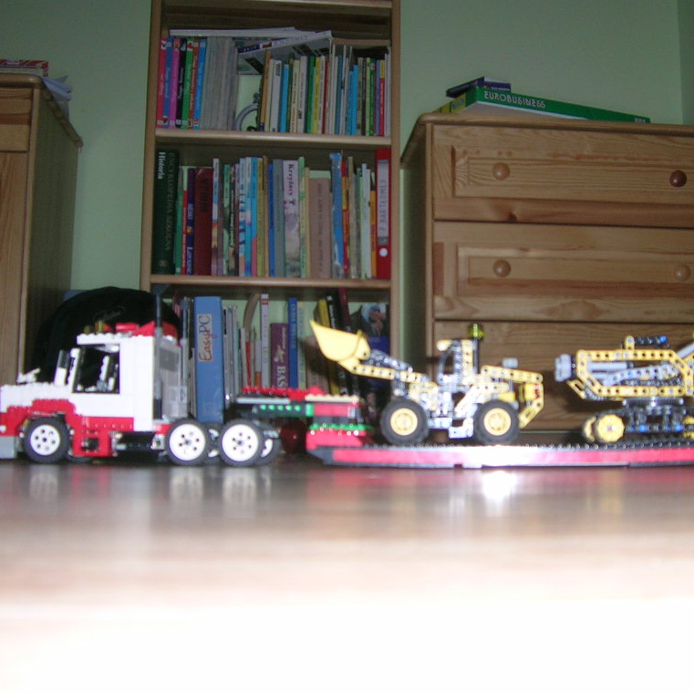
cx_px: 440
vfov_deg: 38.3
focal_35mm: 44
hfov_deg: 38.1
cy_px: 347
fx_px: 998
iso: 50
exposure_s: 1/60.1
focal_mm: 5.7
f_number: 2.8
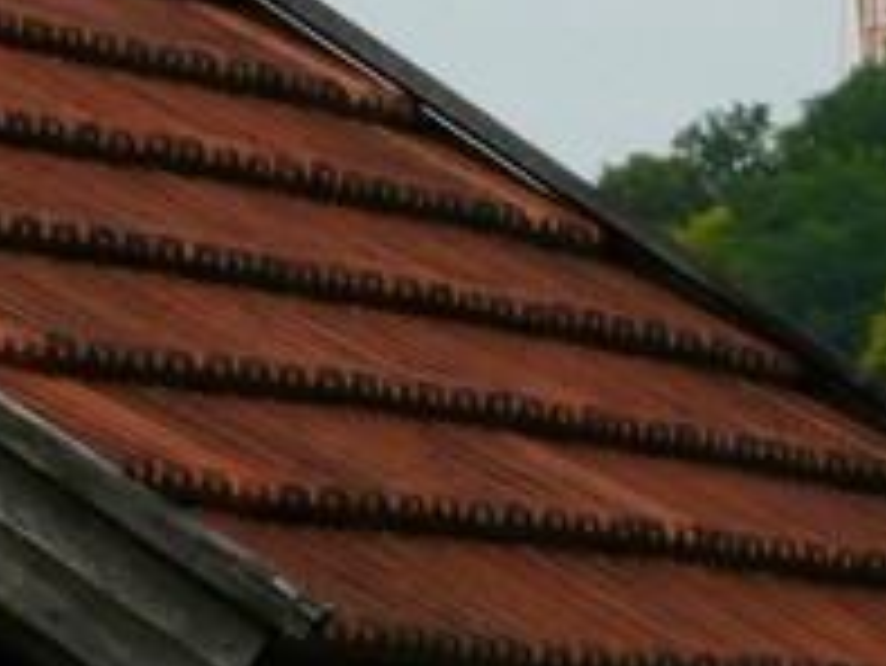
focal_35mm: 1297
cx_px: 1318
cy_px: -261
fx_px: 33217
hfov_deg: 1.5
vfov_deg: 1.1
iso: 100
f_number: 7.1
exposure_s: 1/500
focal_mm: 51.6
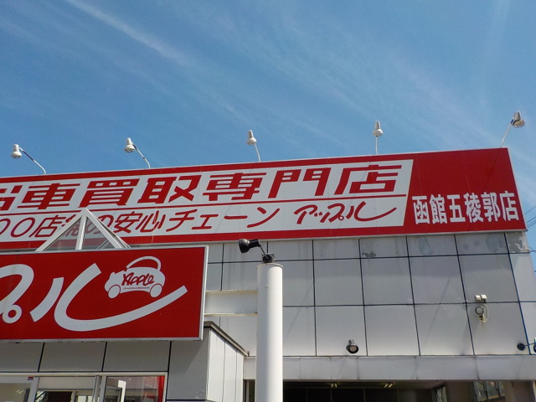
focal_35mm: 30
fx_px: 465
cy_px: 201
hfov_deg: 60.0
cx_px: 268
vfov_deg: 46.8
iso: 125
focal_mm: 4.1
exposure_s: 1/1250
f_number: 3.3
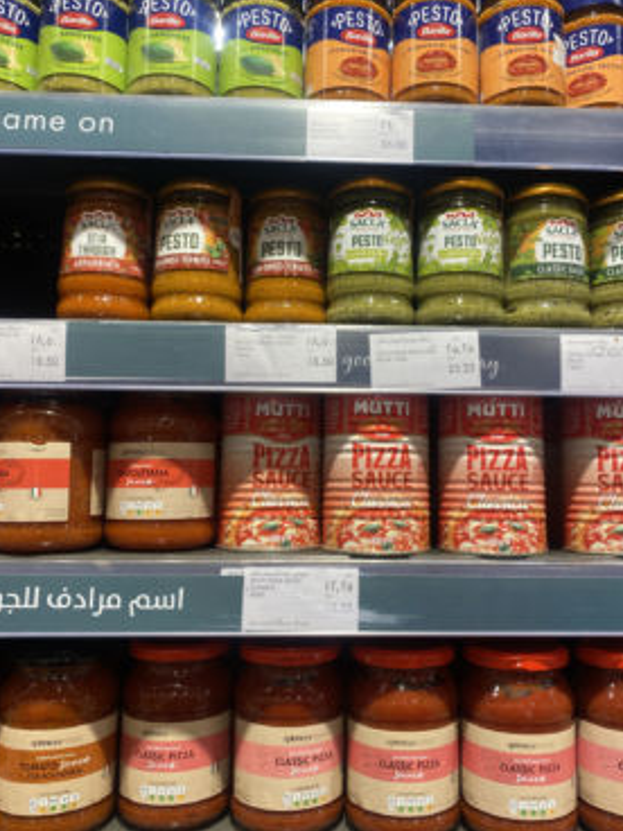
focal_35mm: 30
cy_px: 390
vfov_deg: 59.9
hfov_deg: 46.7
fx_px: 720
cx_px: 353
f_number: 1.8
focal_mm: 4.25
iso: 64
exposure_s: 1/100
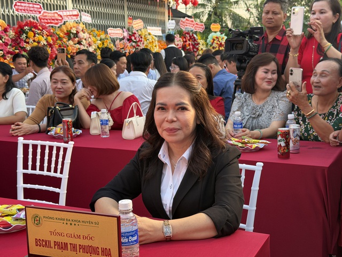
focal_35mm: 48
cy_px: 128
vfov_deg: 30.3
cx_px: 171
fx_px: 474
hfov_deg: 39.7
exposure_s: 1/147
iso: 80
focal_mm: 6.76
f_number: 1.78
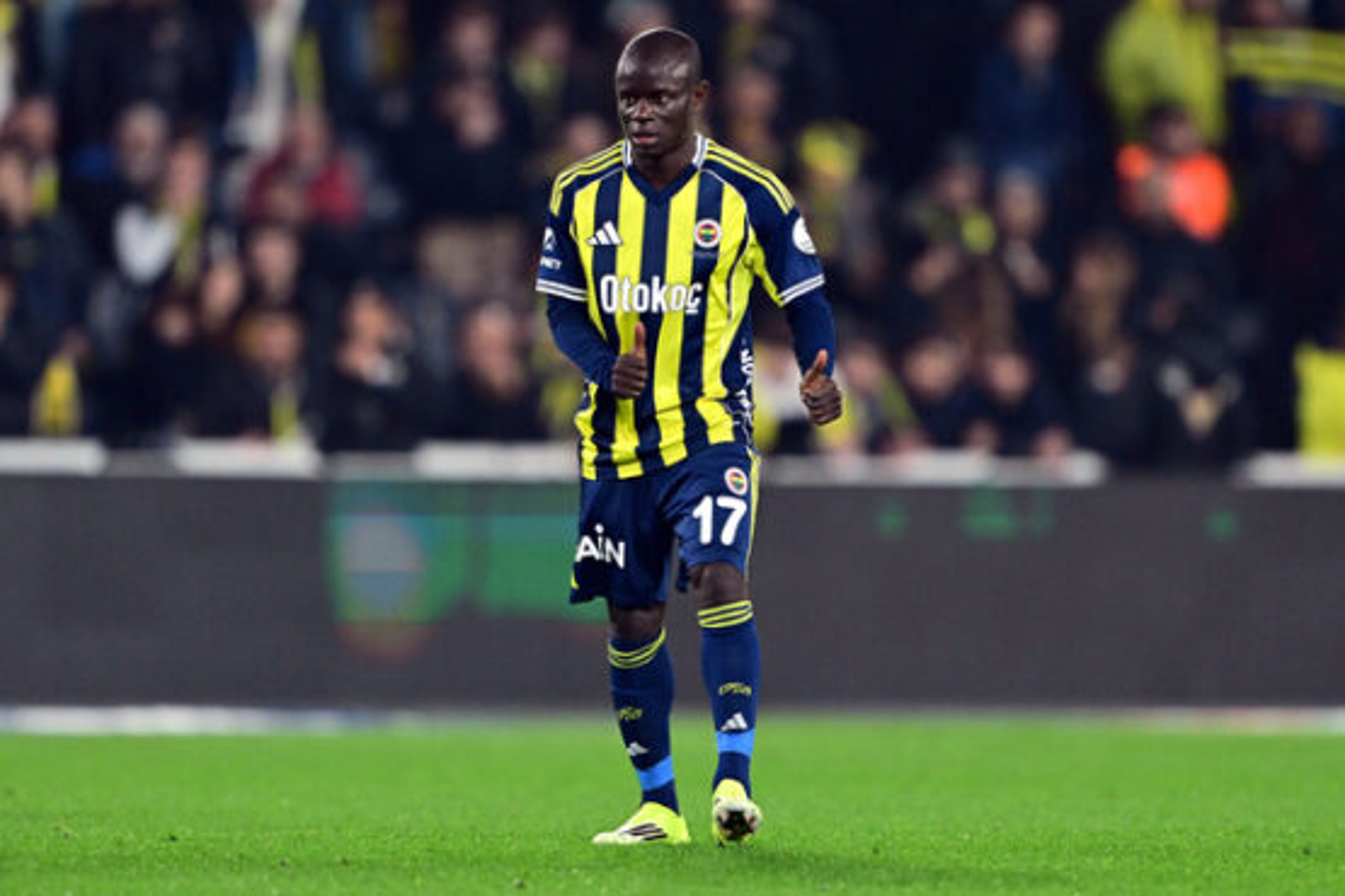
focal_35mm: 600
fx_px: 22415
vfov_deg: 2.3
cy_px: 448
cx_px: 672
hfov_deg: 3.4
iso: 2500
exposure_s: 1/2500
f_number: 2.8
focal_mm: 400
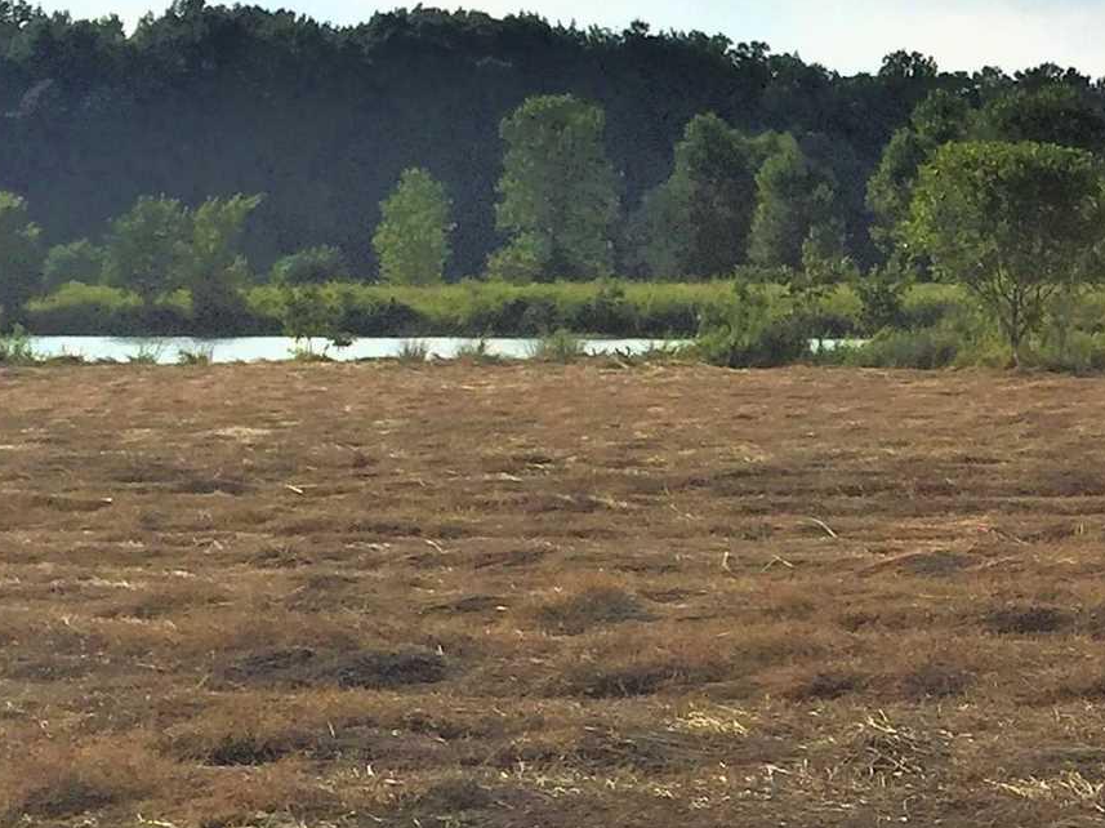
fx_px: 3318
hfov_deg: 17.9
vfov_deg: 14.2
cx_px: 1349
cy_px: 593
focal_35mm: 104
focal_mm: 4.15
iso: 32
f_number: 2.2
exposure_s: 1/4405
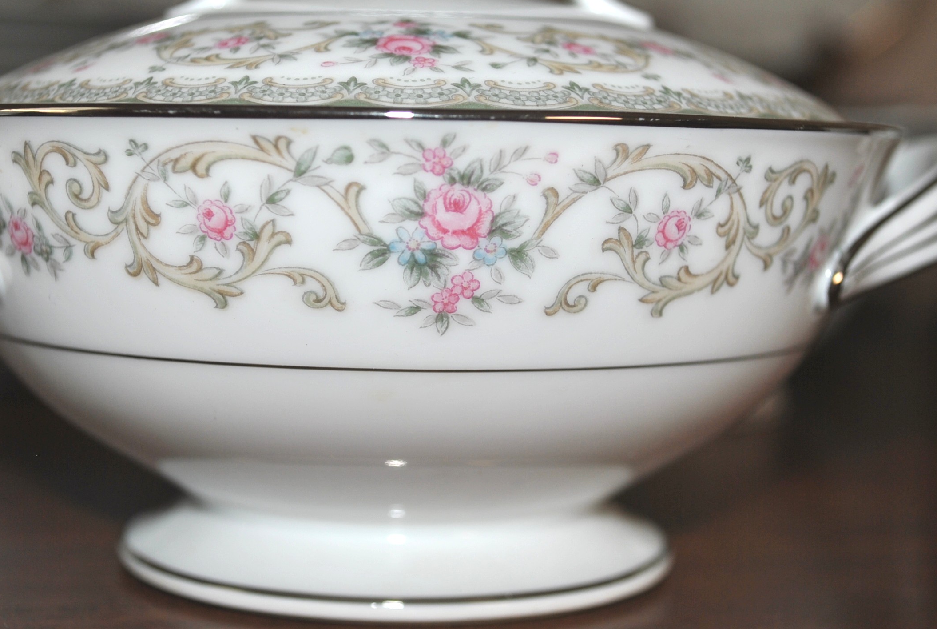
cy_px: 288
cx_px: 449
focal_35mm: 70
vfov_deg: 19.5
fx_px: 1826
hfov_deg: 28.8
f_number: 5
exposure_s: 1/60
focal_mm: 34
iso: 110
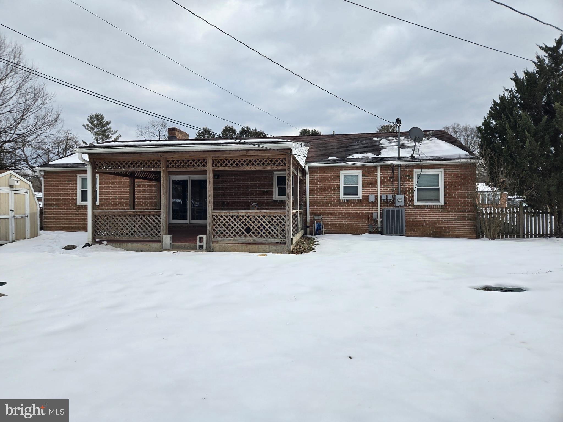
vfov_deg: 58.9
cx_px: 282
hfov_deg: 73.9
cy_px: 211
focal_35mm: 23
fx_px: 374
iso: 25
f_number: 1.8
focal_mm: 5.4
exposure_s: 1/2321
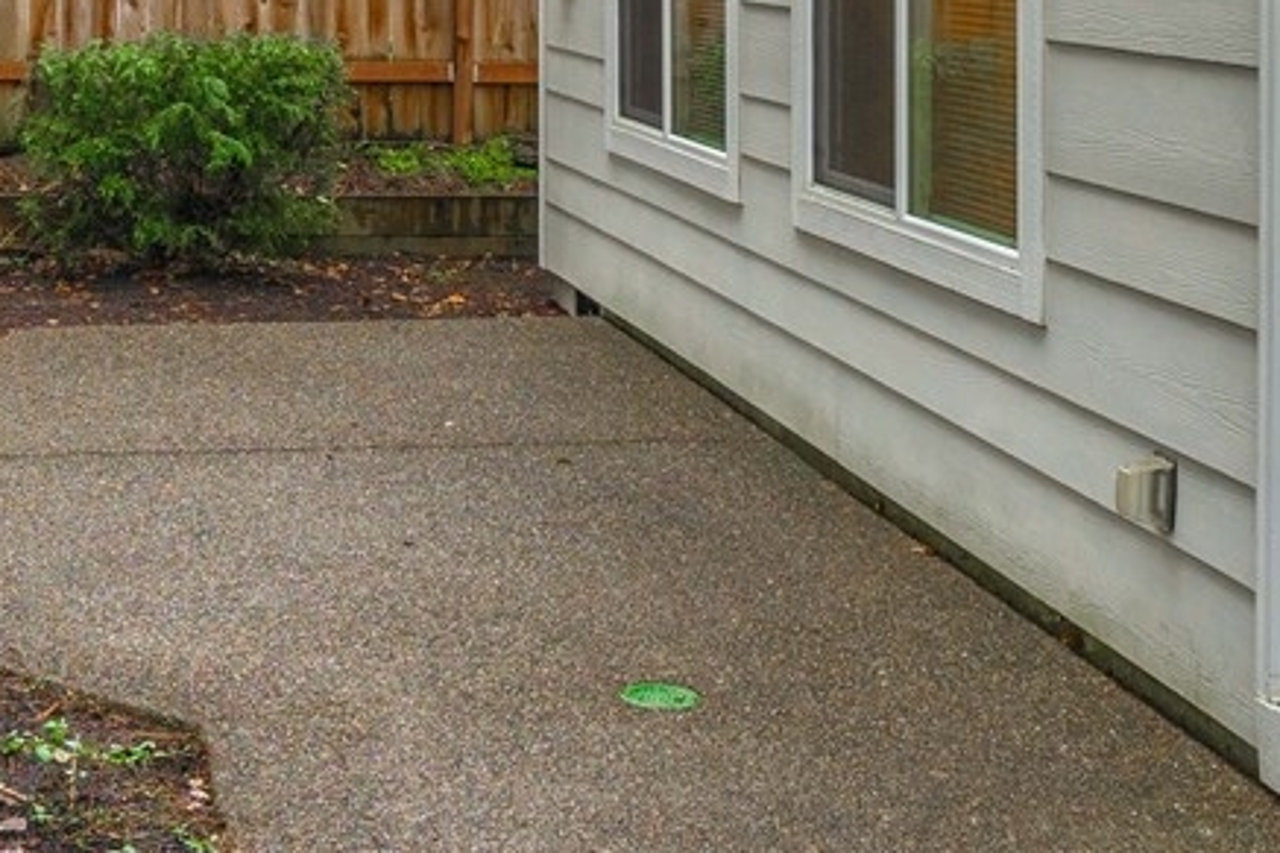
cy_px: -66
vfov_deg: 19.8
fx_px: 2346
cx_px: 218
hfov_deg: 29.7
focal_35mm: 66
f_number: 7.1
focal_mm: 17
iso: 400
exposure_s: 1/30
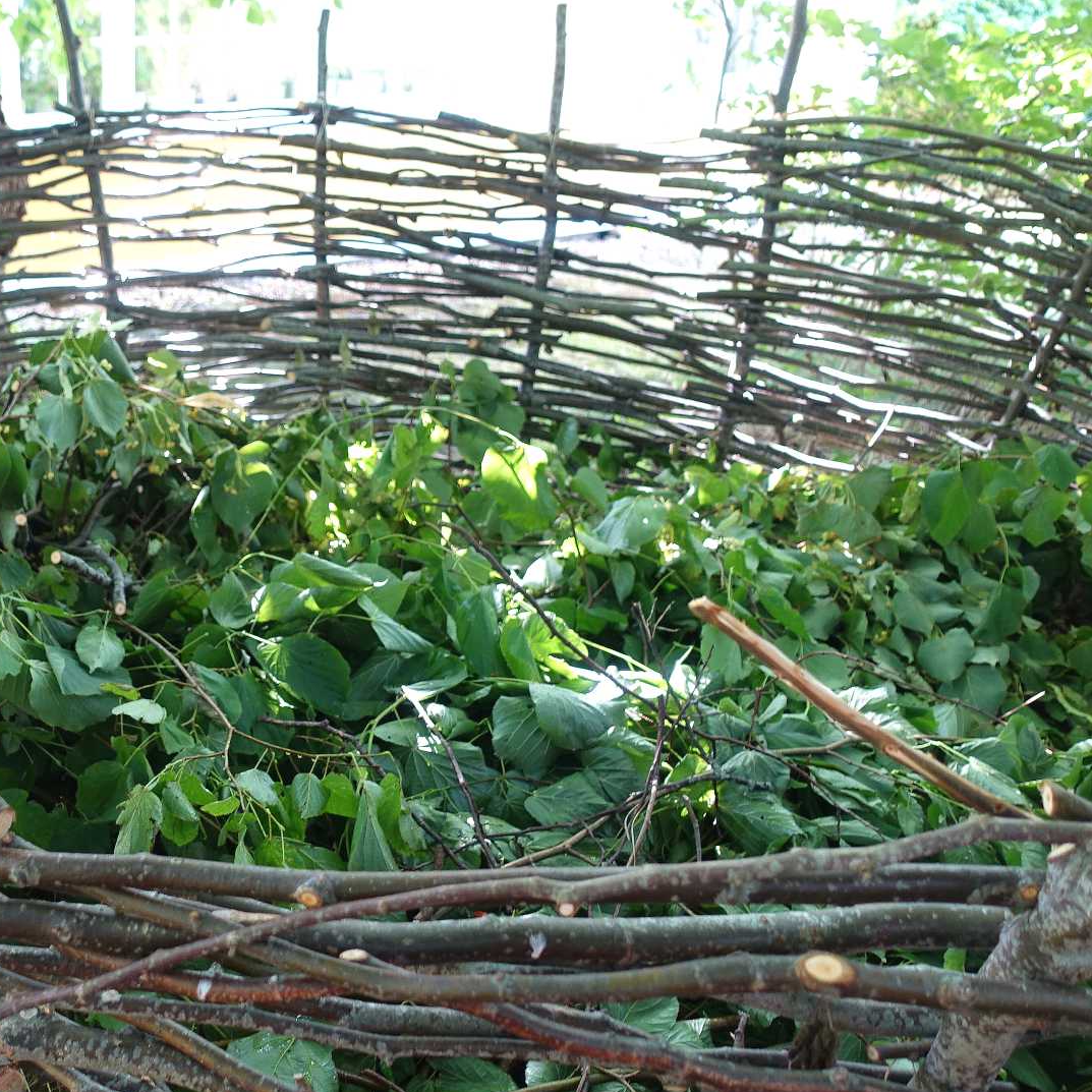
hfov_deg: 41.4
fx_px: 1356
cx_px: 173
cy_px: 628
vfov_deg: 43.7
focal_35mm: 38
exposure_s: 1/30
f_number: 2.5
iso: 125
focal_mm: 8.8
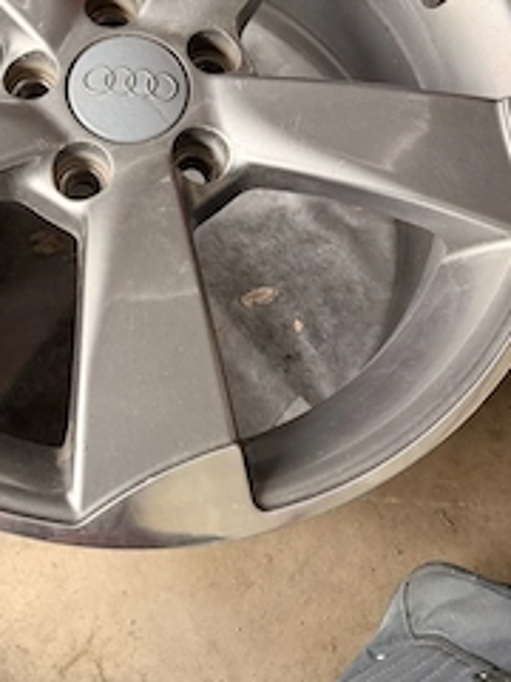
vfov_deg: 45.4
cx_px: 108
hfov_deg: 34.9
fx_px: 787
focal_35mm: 40
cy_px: 185
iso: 160
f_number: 1.78
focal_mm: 6.76
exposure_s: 1/121
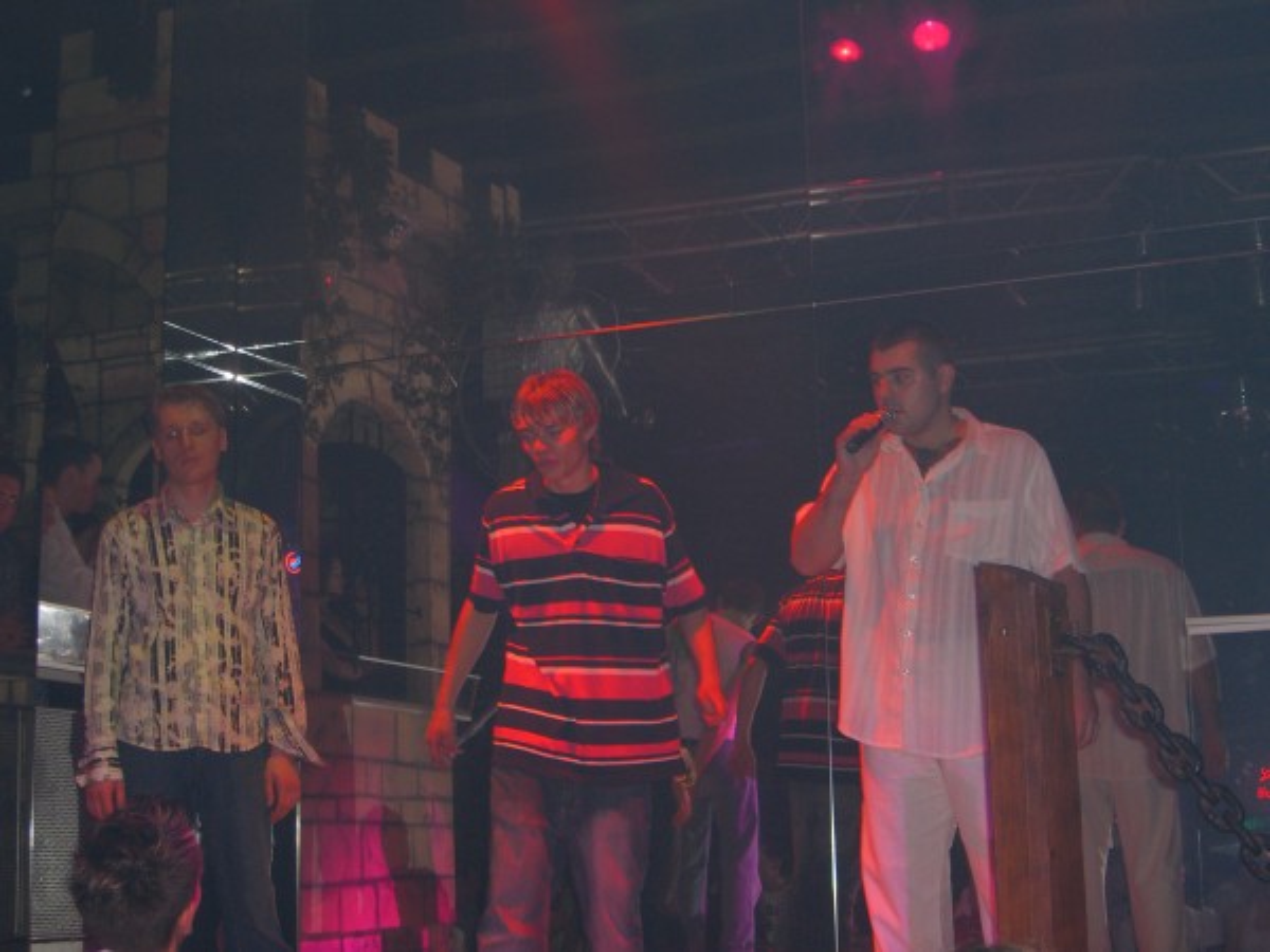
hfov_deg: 33.8
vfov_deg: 25.7
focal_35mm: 57
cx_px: 635
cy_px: 476
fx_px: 2091
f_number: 3.6
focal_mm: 11.8
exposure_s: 1/60
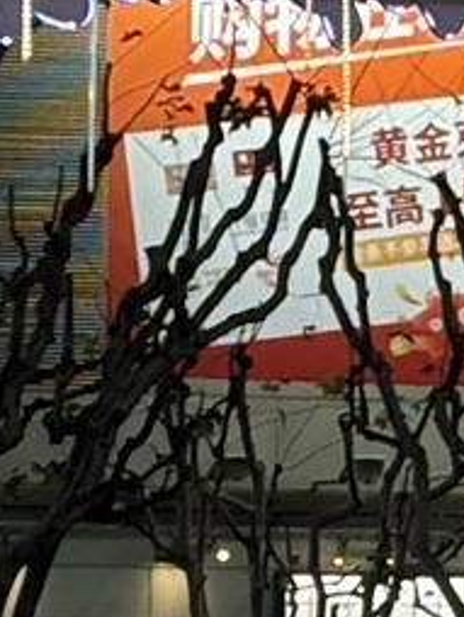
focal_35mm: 409
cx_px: -87
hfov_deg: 3.6
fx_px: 7298
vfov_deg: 4.8
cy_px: 639
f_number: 1.6
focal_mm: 5.96
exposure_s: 1/50
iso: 80
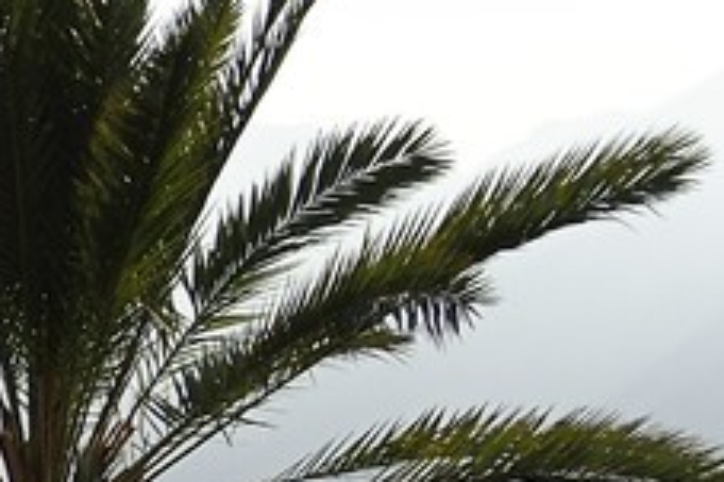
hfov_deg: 8.1
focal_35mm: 204
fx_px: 4100
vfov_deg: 6.2
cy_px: 1406
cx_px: -1668
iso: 200
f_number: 9
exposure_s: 1/640
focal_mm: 29
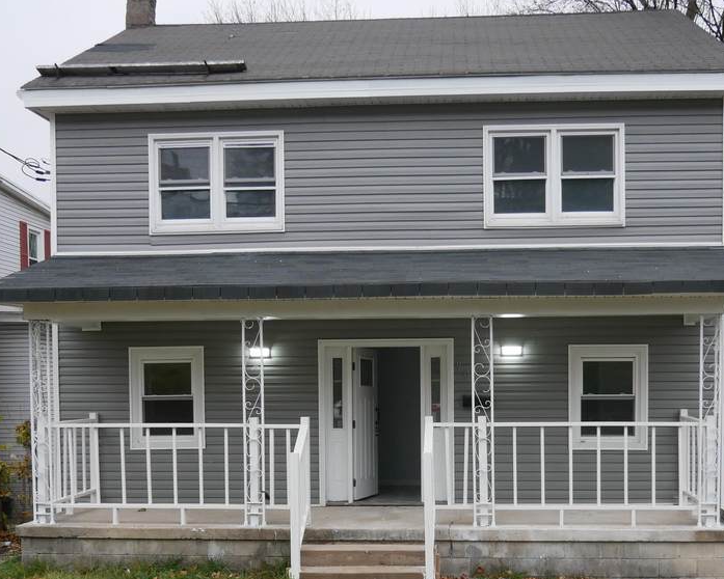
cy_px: 412
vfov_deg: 34.4
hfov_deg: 42.7
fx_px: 922
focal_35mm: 43
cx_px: 422
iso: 320
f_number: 3.5
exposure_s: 1/60
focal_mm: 12
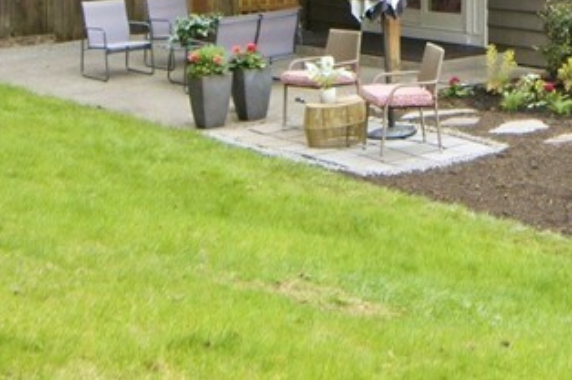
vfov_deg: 13.8
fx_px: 1461
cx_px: 708
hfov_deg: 20.5
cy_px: -215
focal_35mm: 92
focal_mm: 17
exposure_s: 1/30
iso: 400
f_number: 9
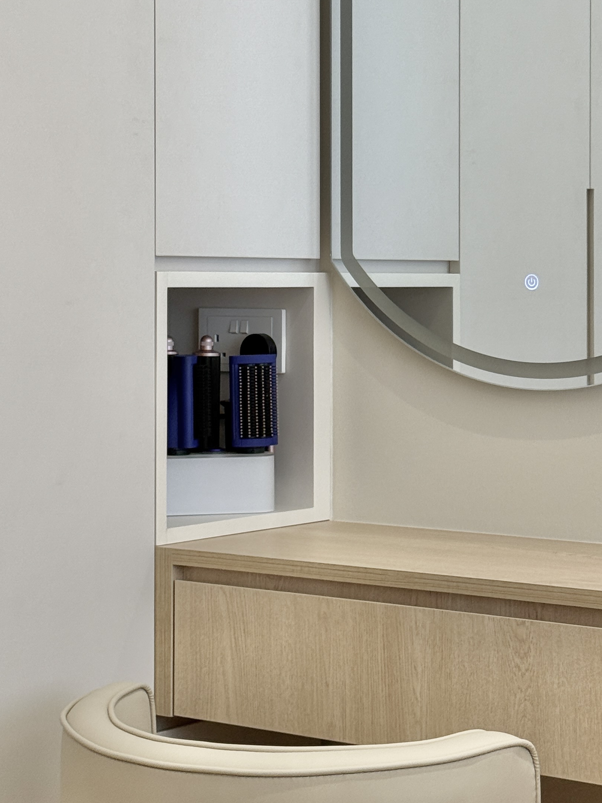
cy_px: 282
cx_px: 342
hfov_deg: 16.4
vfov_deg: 21.7
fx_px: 2086
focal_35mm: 90
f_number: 1.78
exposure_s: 1/100
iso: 100
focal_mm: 6.76
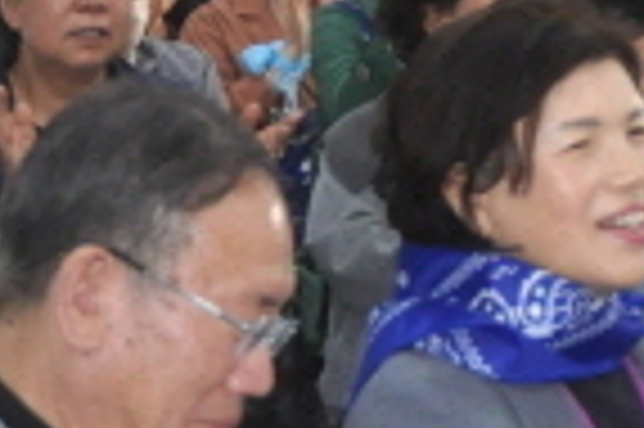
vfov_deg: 5.8
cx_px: 1279
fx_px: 4199
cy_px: 128
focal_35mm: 235
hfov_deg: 8.3
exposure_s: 1/60
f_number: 4
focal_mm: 28
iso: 800
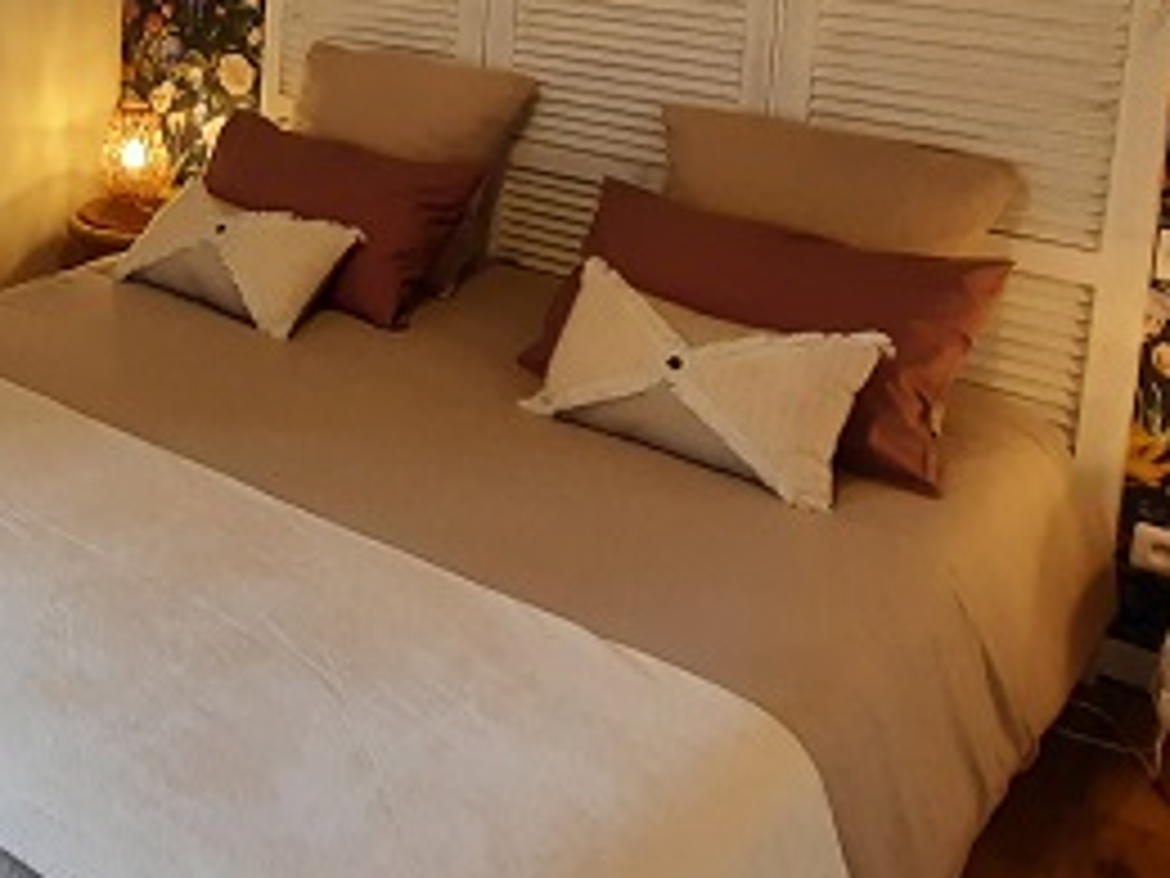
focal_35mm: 40
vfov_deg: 32.2
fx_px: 1352
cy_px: -59
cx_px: -76
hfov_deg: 39.4
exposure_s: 1/50
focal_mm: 1.74
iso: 80
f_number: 2.2
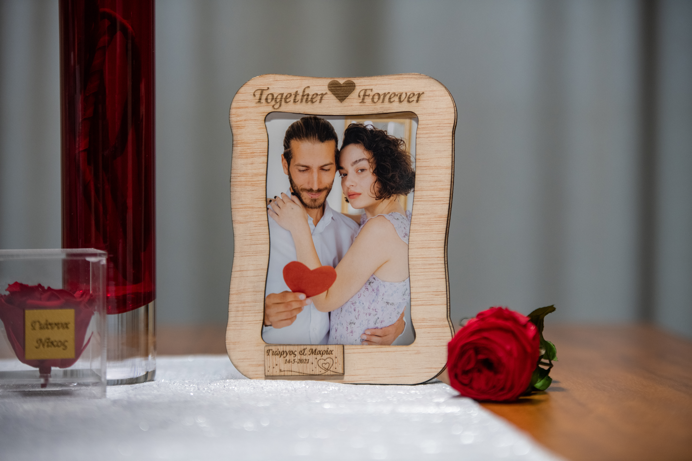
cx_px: 346
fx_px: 2345
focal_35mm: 122
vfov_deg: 11.2
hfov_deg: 16.8
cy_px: 230
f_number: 3.5
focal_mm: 122
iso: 1000
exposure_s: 1/160
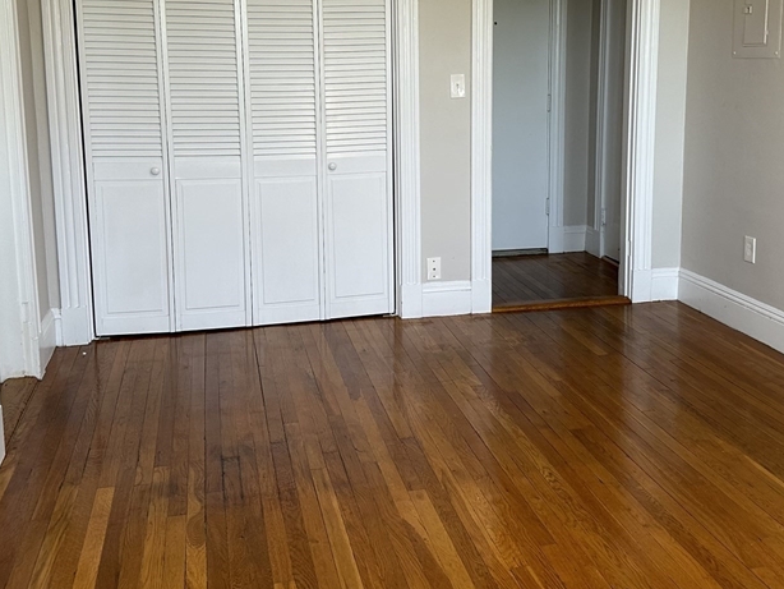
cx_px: 444
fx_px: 906
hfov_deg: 46.7
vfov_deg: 35.6
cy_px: 194
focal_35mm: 40
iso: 125
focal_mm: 6.86
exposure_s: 1/121
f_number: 1.78
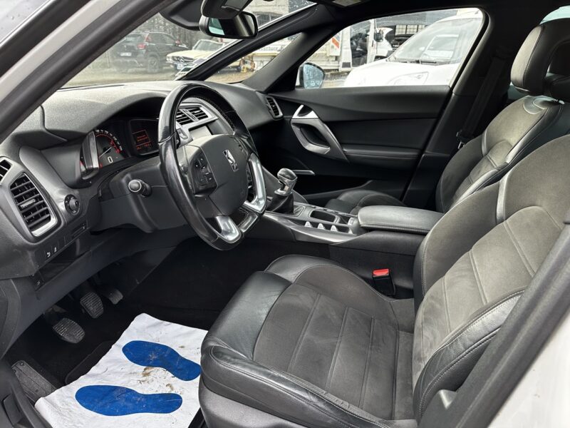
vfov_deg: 56.8
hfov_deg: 71.6
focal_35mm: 24
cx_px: 285
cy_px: 214
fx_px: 395
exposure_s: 1/166
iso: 100
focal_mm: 6.86
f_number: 1.78
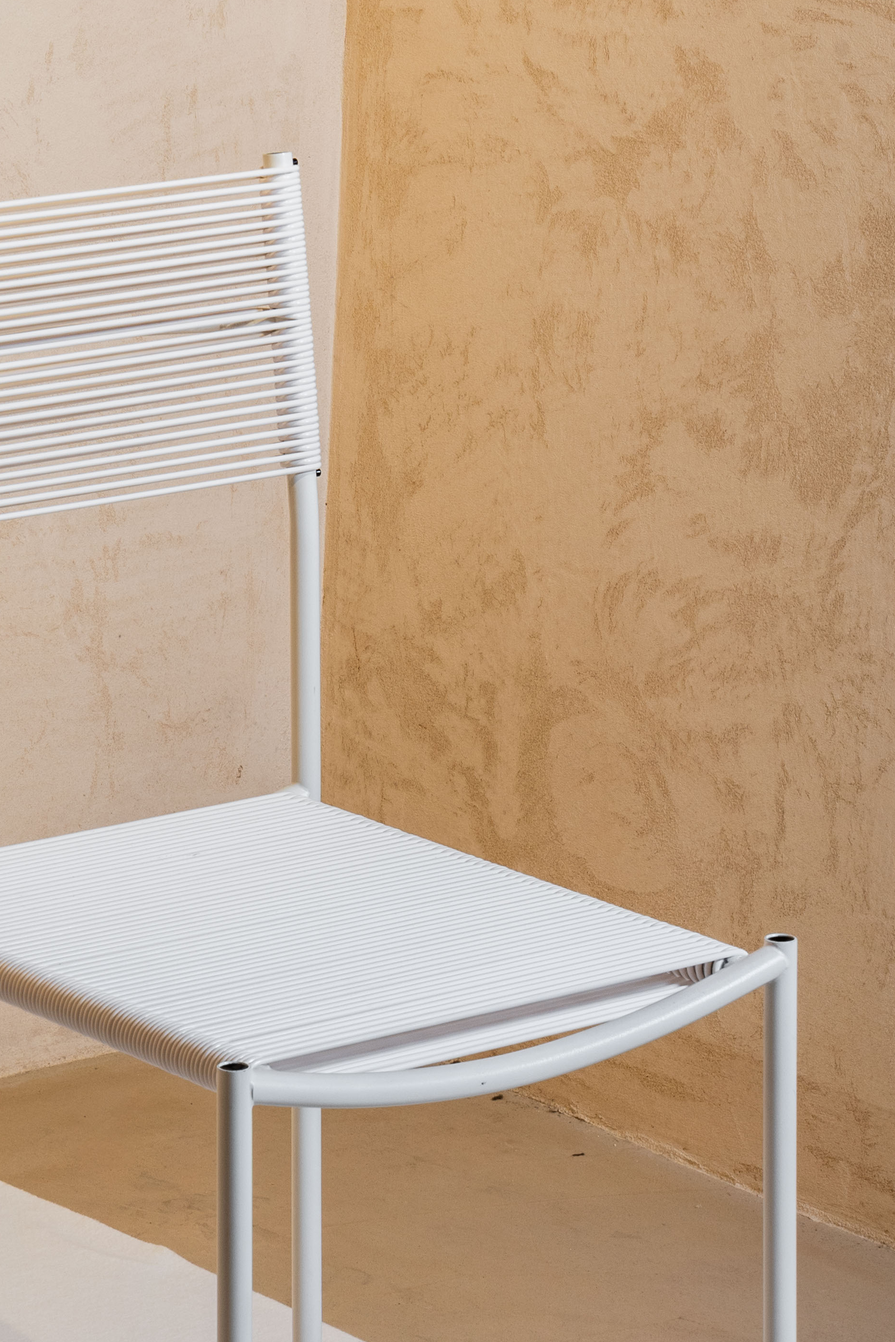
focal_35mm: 147
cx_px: 361
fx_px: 5481
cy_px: 860
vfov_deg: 13.9
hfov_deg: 9.3
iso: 160
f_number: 16
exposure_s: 1/1.67
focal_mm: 69
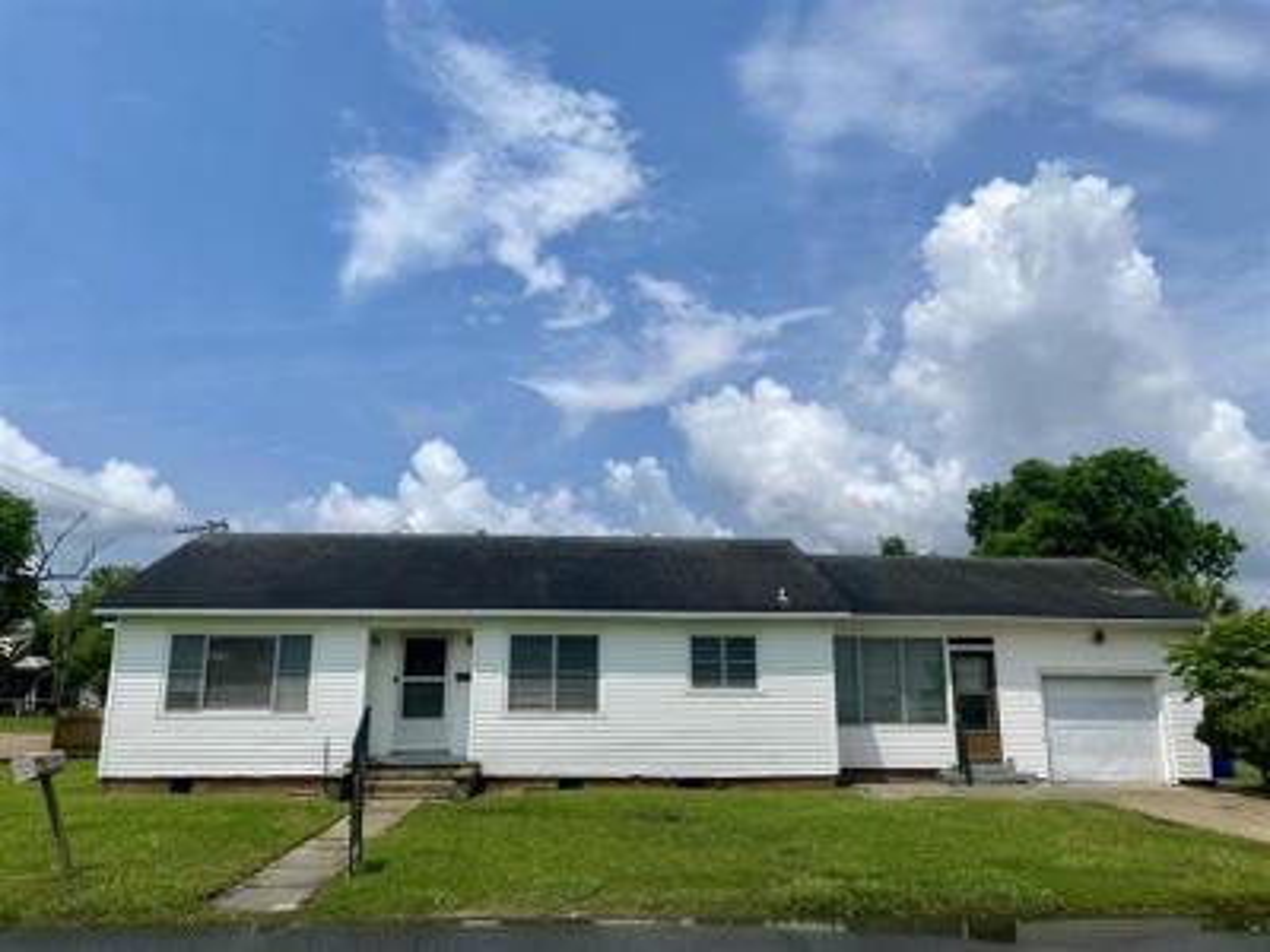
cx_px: 635
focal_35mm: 26
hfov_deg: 67.3
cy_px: 476
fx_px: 954
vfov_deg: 53.1
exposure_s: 1/5747
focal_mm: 4.25
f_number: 1.8
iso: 32
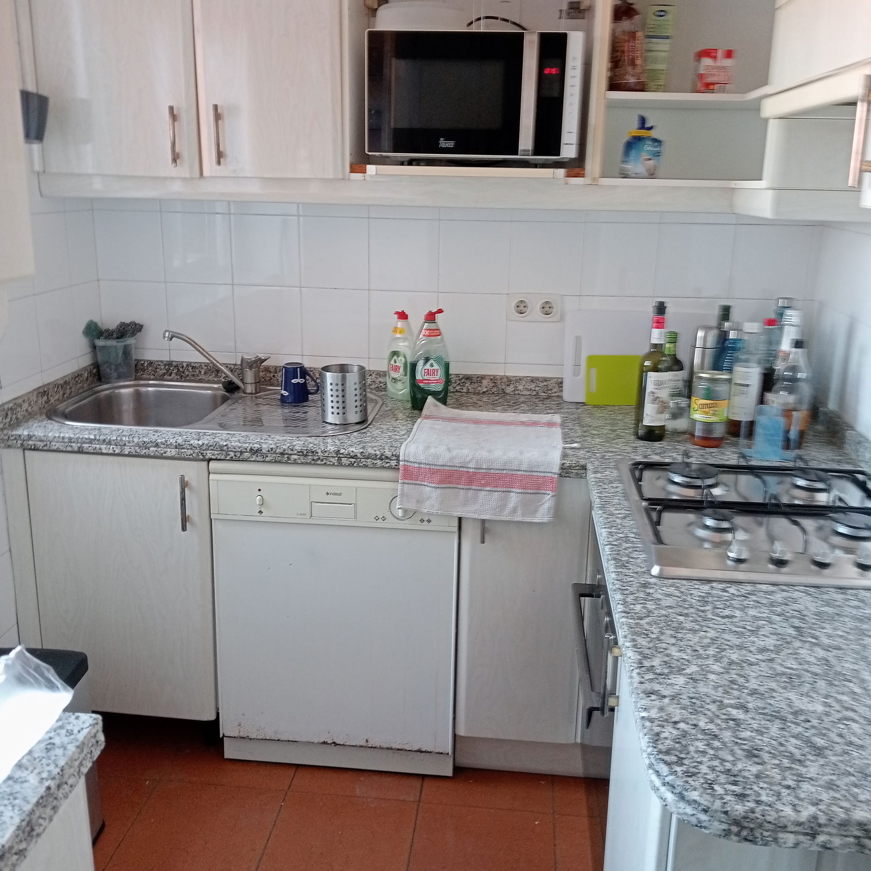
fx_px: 939
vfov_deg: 49.7
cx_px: 436
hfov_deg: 49.7
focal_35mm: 33
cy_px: 427
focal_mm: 4.04
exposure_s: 1/33.3
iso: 618
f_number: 1.8
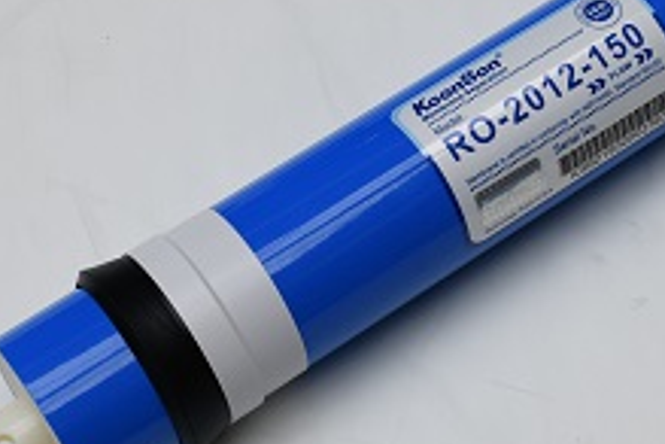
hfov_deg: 21.2
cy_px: 125
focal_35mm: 96
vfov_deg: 14.2
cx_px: 422
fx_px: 1773
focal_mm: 35
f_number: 8
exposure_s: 1/40
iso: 100
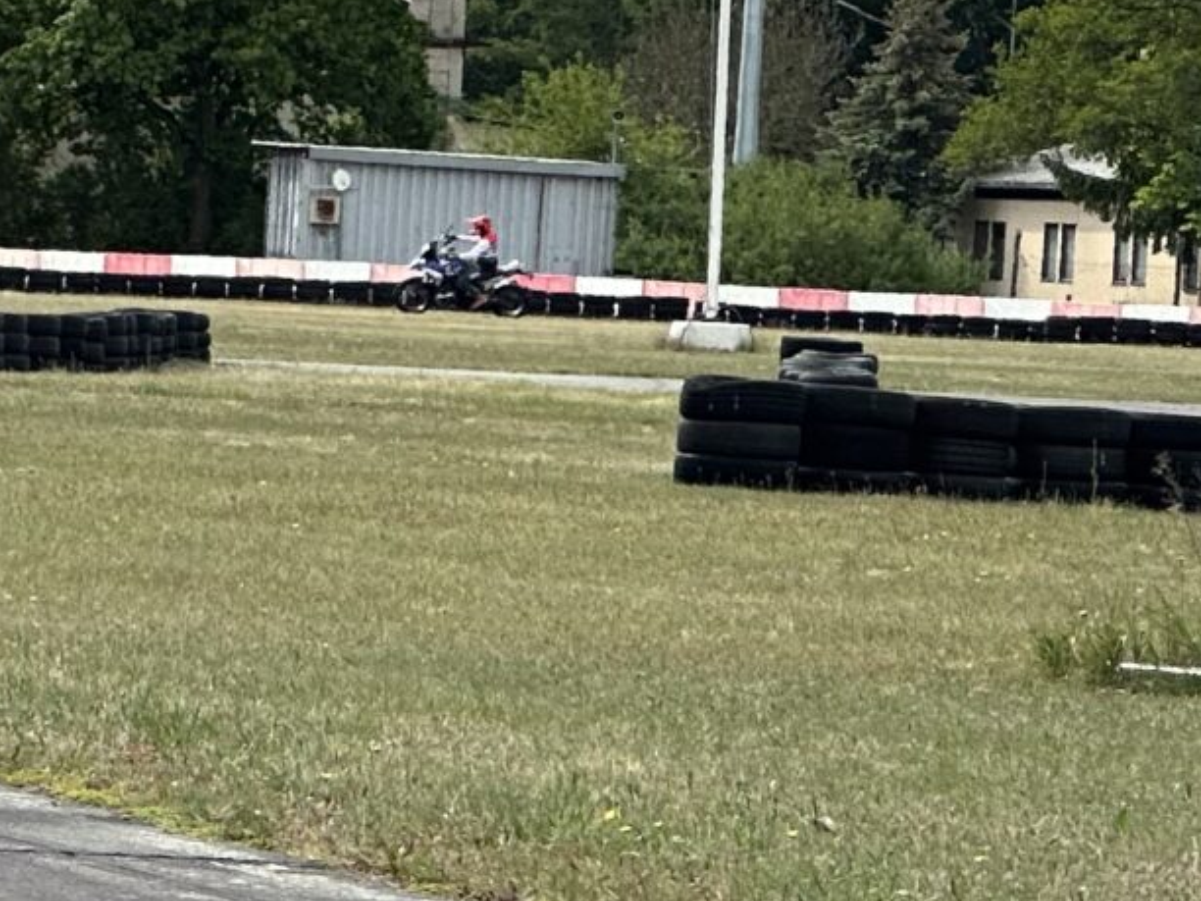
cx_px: -1022
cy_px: 493
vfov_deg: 4.6
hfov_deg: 6.0
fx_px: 11172
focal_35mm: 322
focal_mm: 9
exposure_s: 1/558
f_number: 2.8
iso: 32
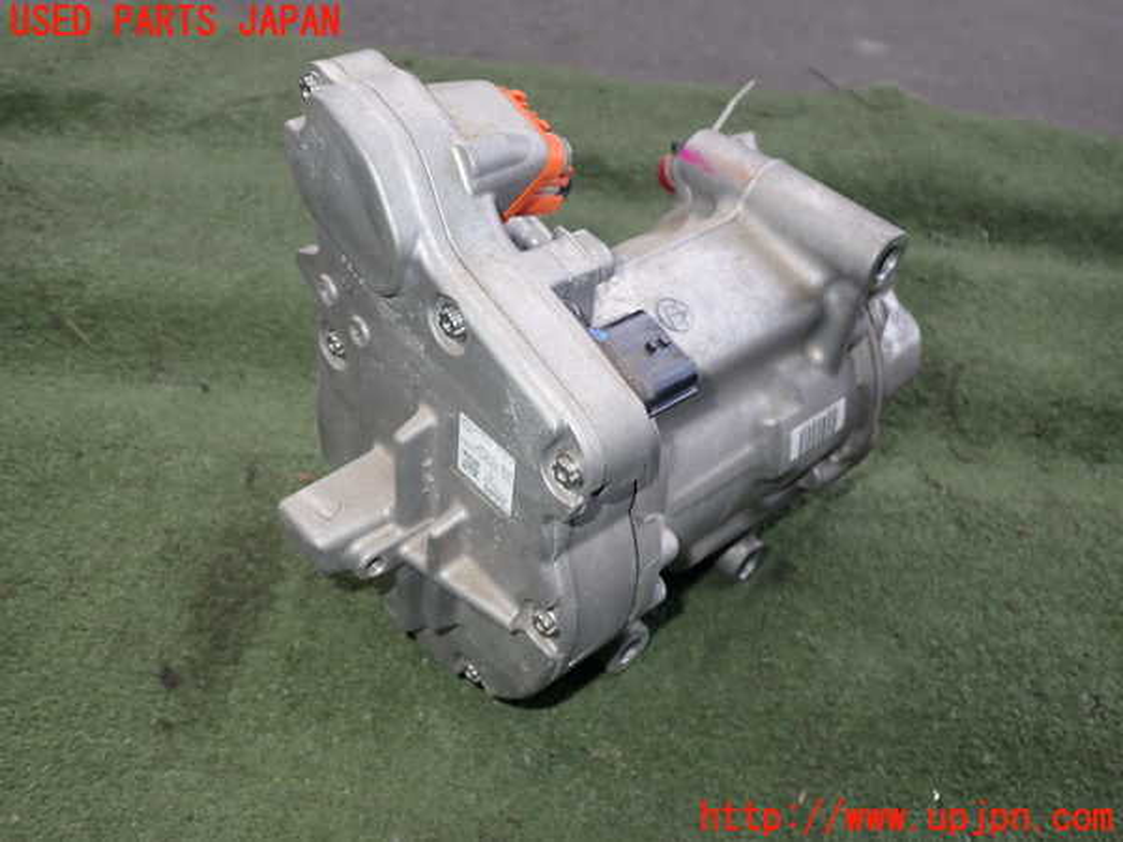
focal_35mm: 30
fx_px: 973
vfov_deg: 46.8
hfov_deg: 60.0
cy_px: 421
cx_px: 562
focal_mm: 5.4
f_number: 6.3
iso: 100
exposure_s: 1/30
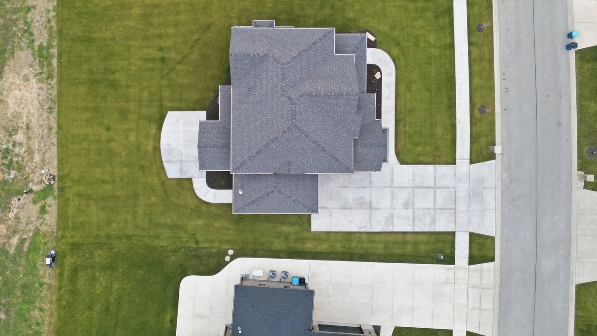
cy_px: 124
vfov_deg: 39.9
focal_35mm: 29
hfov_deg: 66.0
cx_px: 275
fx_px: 459
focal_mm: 6.7
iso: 130
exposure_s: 1/250
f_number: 1.7
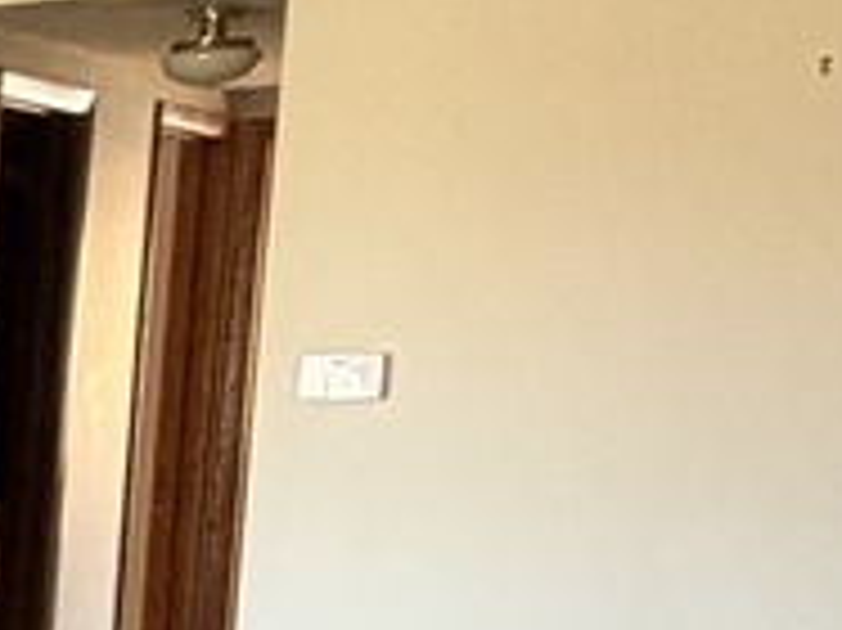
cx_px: -1689
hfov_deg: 11.2
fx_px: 2625
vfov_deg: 13.4
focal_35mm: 108
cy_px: 734
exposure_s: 1/60
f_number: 2.2
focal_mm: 2.22
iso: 320
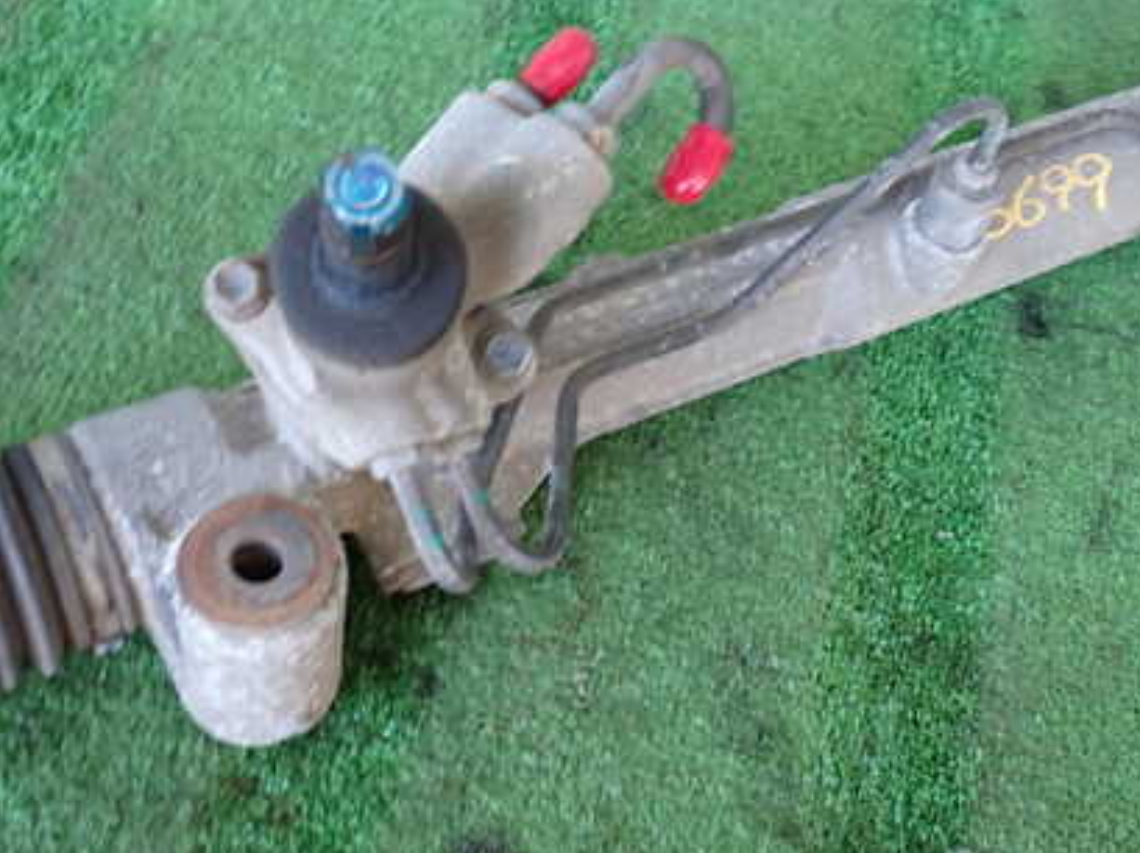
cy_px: 357
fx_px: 1546
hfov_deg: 40.4
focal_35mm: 47
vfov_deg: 30.8
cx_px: 655
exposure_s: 1/30
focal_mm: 5.79
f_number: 2.4
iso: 250
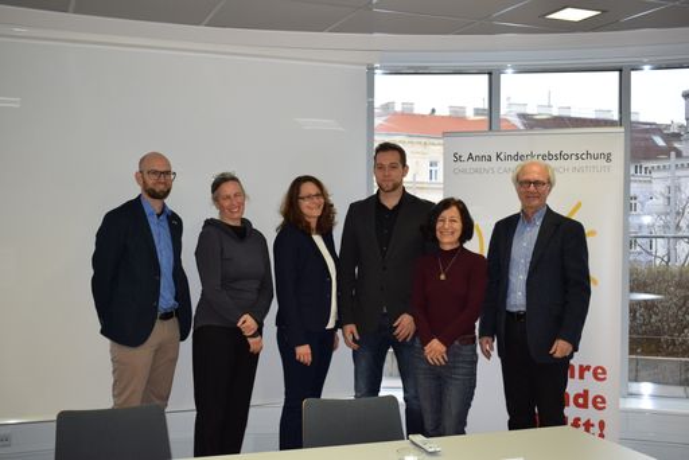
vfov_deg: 30.9
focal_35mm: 44
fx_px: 833
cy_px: 230
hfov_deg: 44.9
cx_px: 344
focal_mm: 29
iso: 800
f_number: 5
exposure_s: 1/100
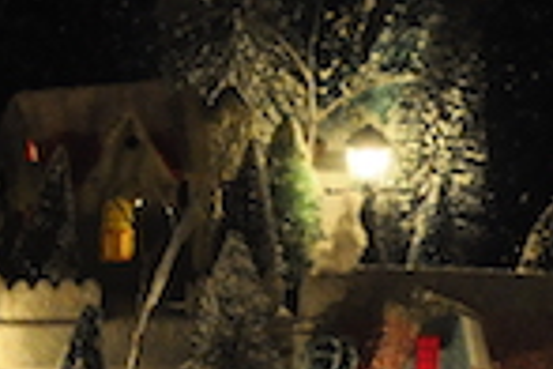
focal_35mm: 253
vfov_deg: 5.4
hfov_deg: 7.7
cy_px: 217
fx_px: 3882
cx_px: -719
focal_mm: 31
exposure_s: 1/60
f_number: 4
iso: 2000
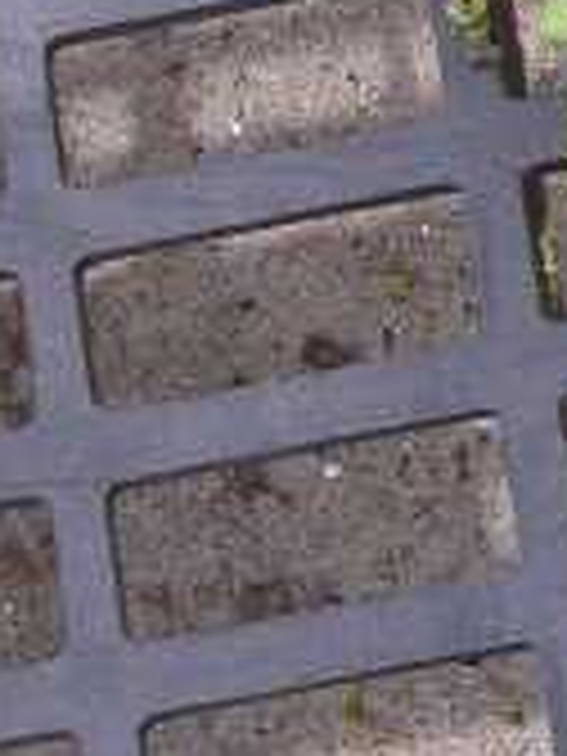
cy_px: -207
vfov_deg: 9.1
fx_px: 4674
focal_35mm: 214
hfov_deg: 6.9
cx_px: 828
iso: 100
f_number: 7
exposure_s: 1/160
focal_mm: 9.3
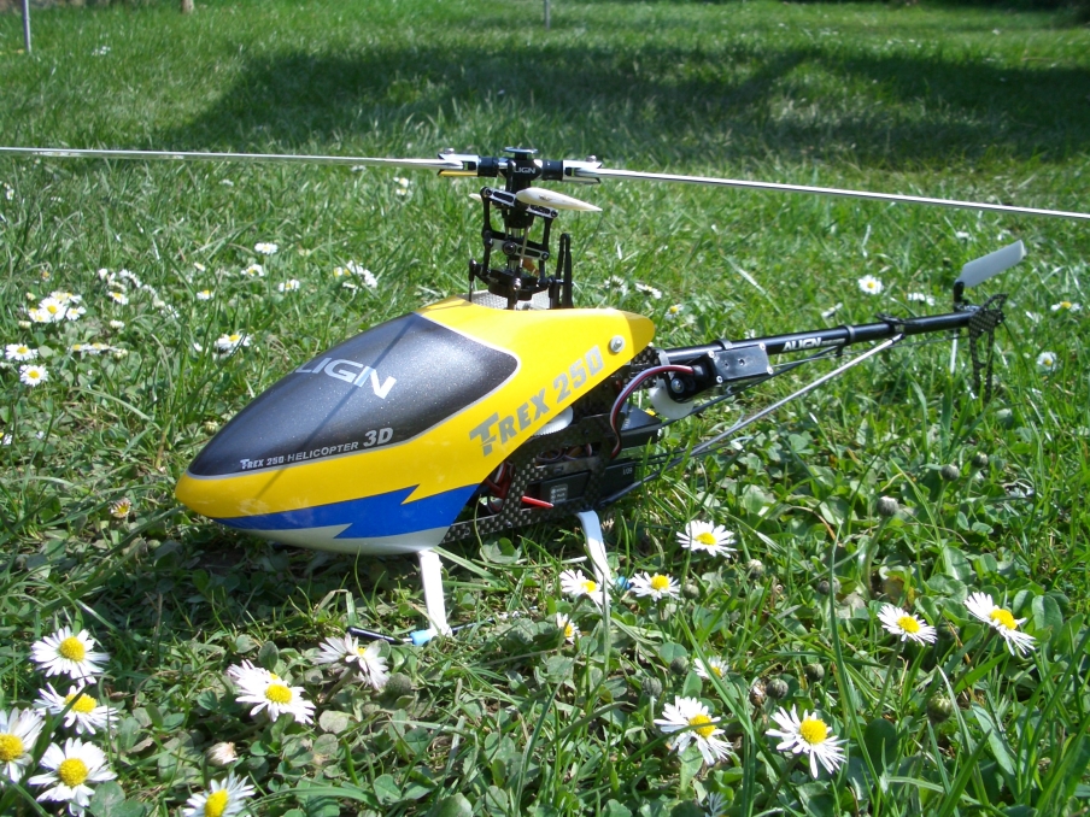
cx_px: 545
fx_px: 1102
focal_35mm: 35
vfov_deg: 40.7
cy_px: 408
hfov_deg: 52.6
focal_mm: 5.8
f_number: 4.3
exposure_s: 1/320
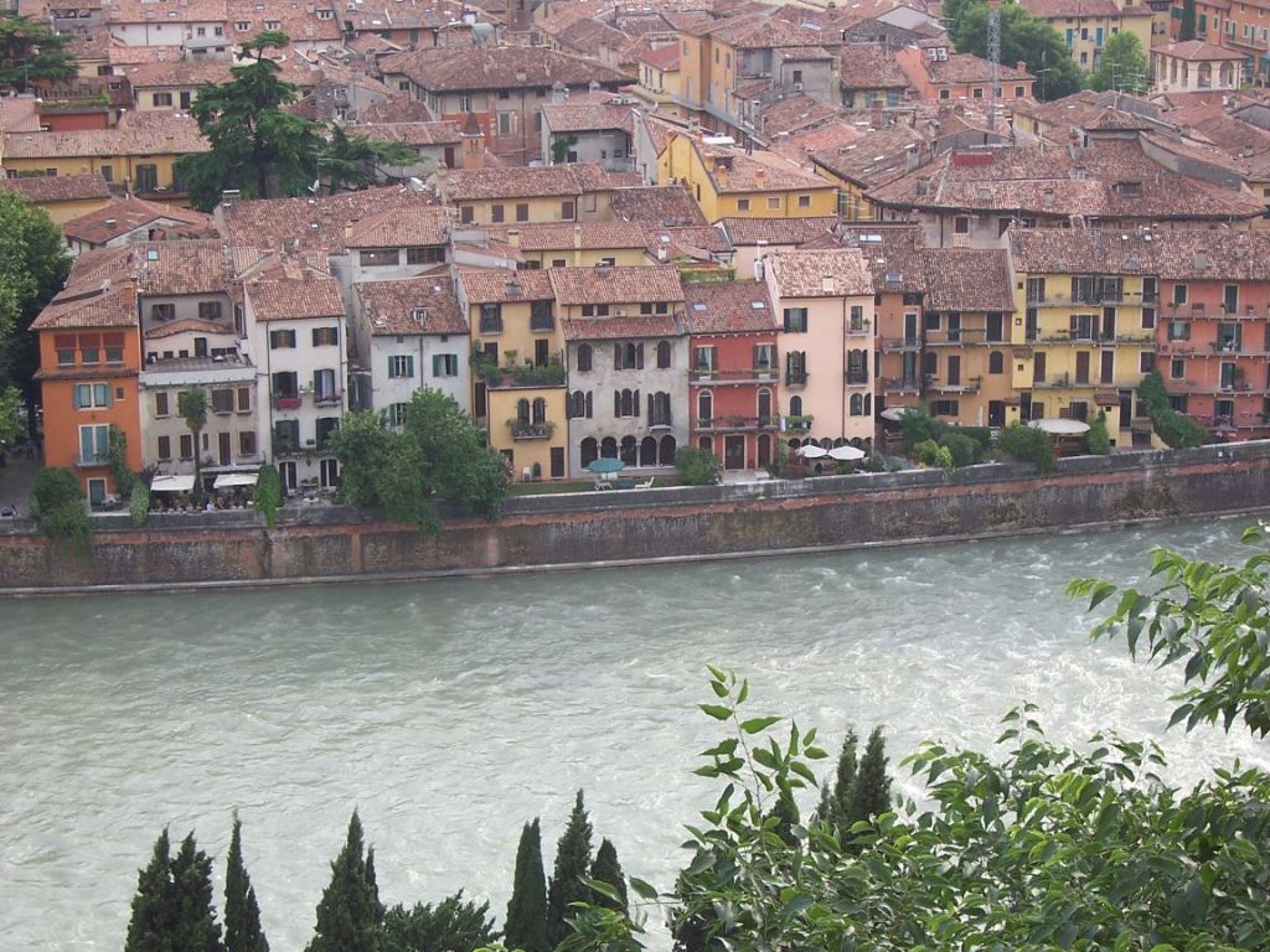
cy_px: 476
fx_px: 3265
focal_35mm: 89
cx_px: 635
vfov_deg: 16.6
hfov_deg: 22.0
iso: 80
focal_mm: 14.8
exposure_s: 1/125
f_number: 5.6
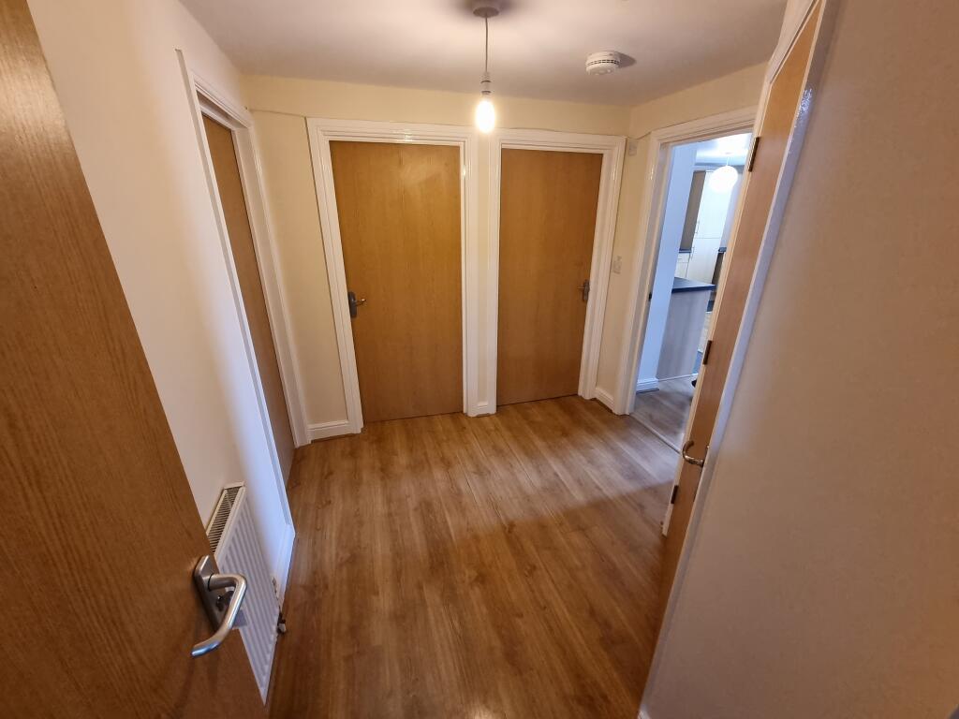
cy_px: 360
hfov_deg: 106.2
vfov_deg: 89.9
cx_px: 480
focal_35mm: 13
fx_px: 360
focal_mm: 2.2
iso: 500
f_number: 2.2
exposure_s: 1/33
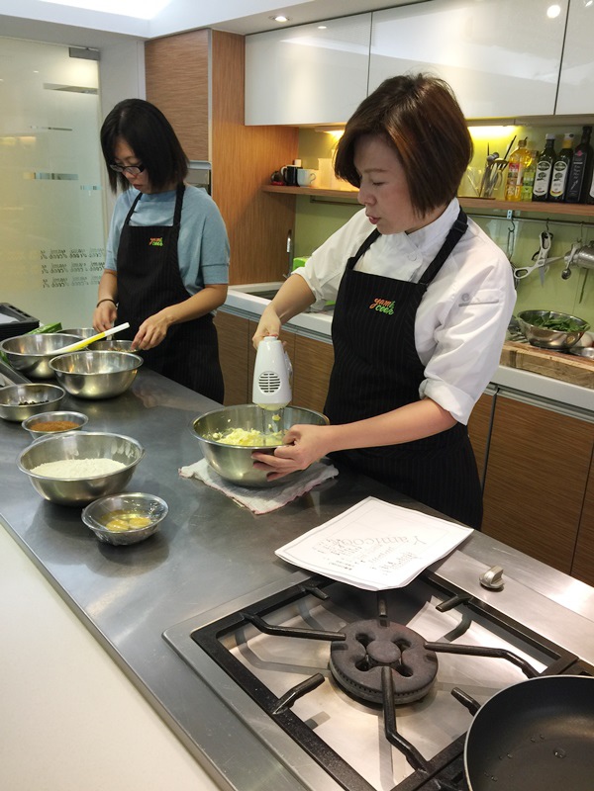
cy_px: 396
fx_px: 664
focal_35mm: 29
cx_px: 297
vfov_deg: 61.7
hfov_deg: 48.2
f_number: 2.2
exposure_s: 1/15
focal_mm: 4.15
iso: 32
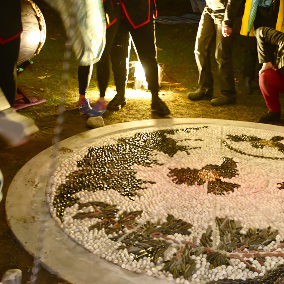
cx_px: 229
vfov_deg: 40.0
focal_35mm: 42
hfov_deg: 38.5
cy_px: 155
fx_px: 390
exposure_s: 1/30
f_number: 3.5
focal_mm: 28
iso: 4500
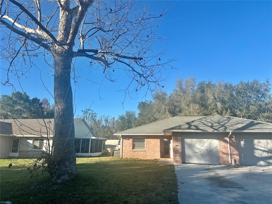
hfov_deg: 71.6
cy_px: 102
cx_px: 136
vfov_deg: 56.8
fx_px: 189
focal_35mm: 24
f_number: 1.78
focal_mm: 6.86
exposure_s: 1/2809
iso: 80
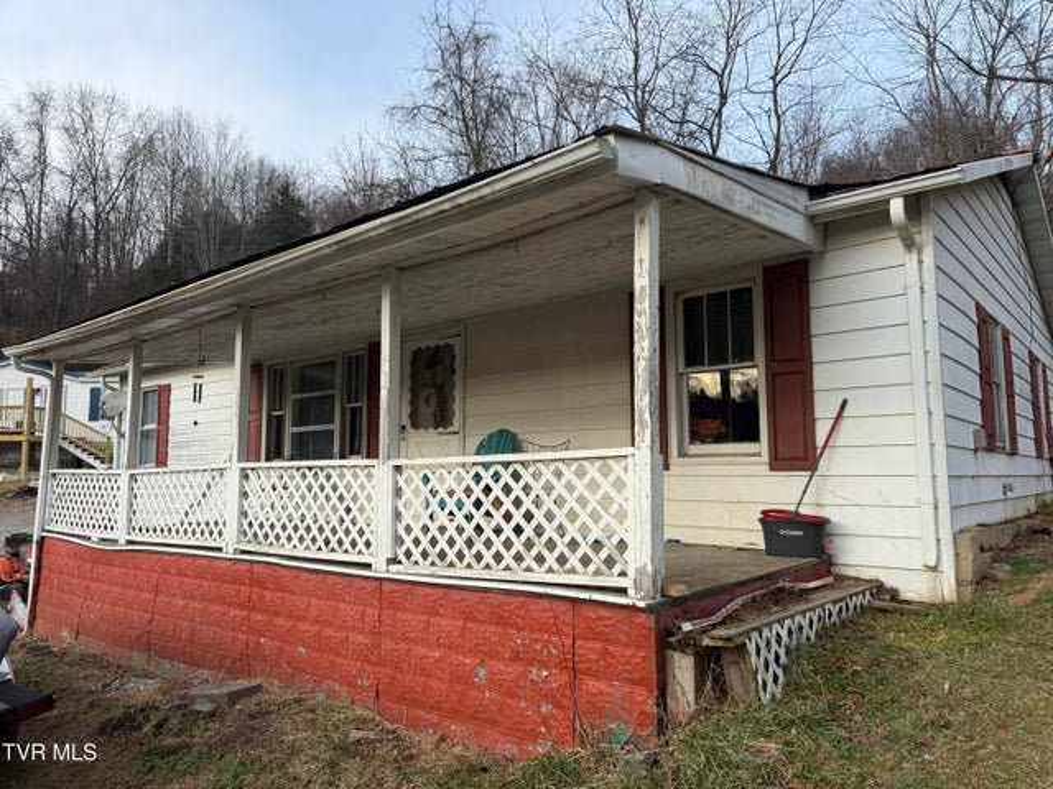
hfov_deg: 71.6
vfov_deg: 56.8
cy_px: 394
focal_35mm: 24
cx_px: 526
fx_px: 730
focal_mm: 6.76
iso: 80
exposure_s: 1/1385
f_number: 1.78
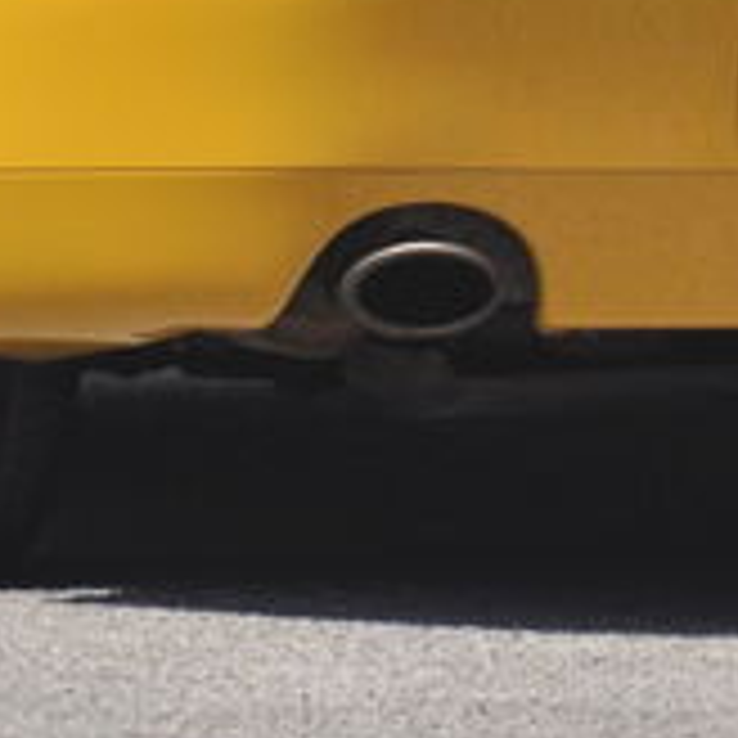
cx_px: 670
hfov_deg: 1.2
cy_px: -324
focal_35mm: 1430
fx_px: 34492
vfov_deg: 1.2
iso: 500
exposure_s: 1/1250
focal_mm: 240
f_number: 6.3
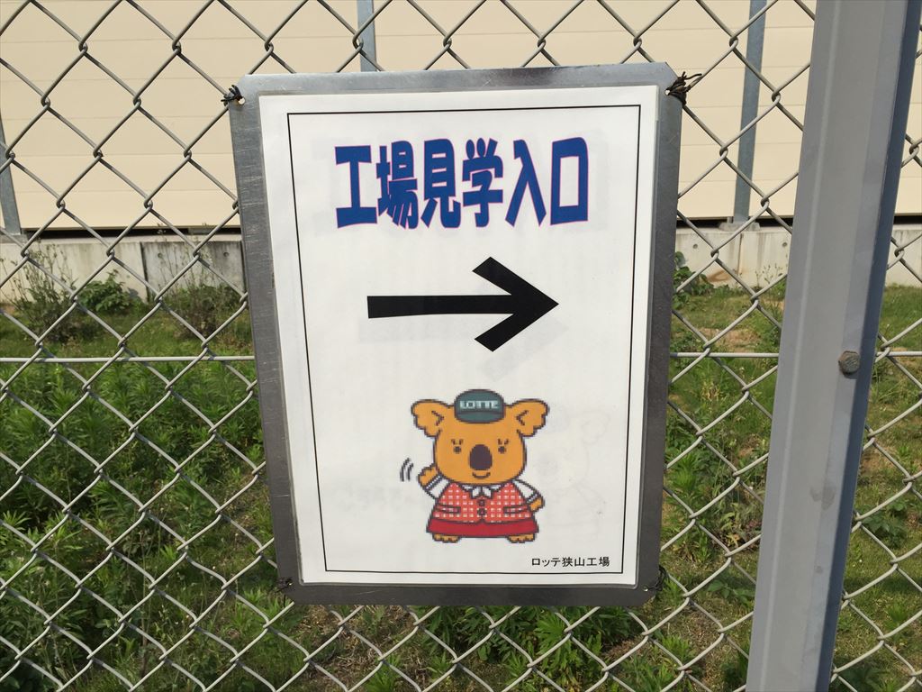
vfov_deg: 48.2
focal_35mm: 29
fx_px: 772
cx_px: 461
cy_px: 346
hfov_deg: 61.7
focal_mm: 4.15
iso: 32
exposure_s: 1/3300
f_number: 2.2
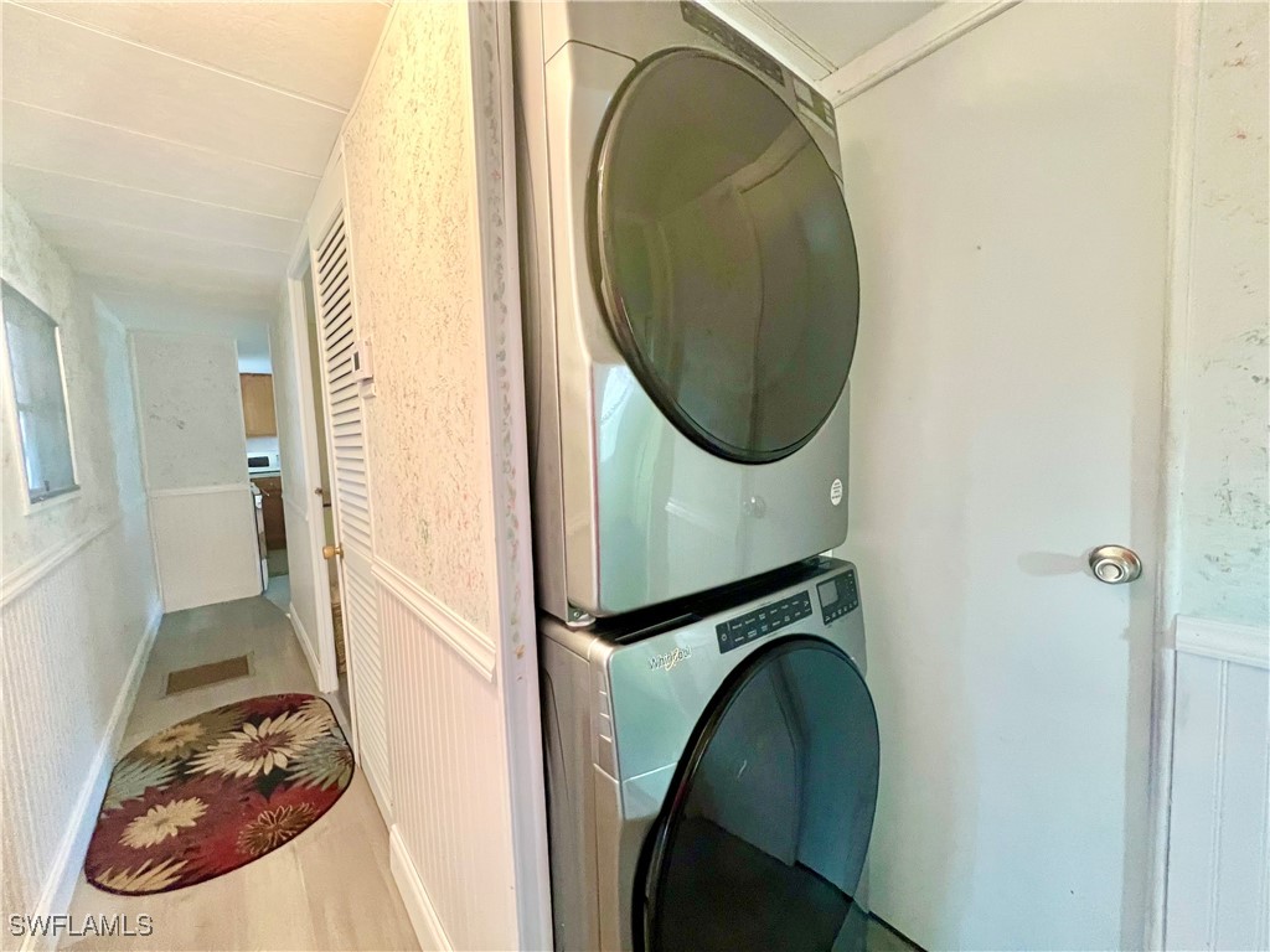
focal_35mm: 13
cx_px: 635
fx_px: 477
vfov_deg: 89.9
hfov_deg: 106.2
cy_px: 476
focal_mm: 1.57
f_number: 1.8
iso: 500
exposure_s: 1/60
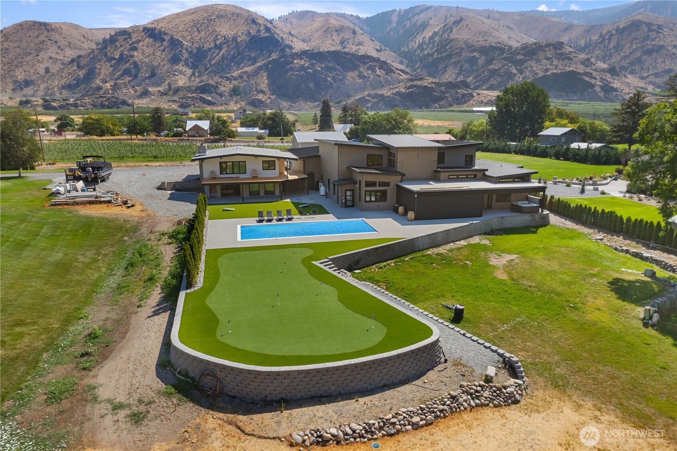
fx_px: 414
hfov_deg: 78.6
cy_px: 226
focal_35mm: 22
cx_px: 338
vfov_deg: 57.2
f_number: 2.8
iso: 100
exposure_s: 1/1500
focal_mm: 8.38
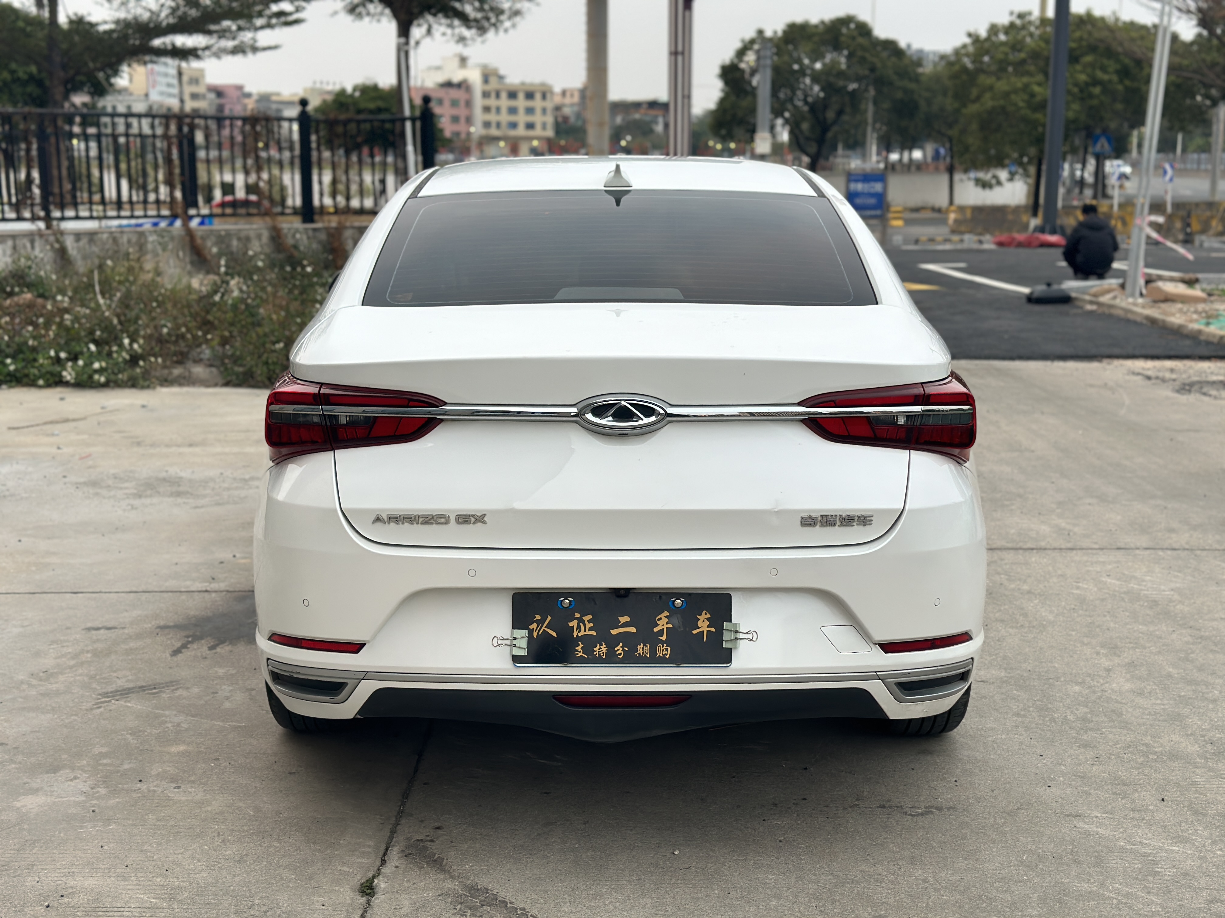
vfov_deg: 30.3
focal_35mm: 48
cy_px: 459
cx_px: 612
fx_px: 1699
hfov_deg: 39.7
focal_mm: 6.86
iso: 64
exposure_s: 1/148
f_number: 1.78
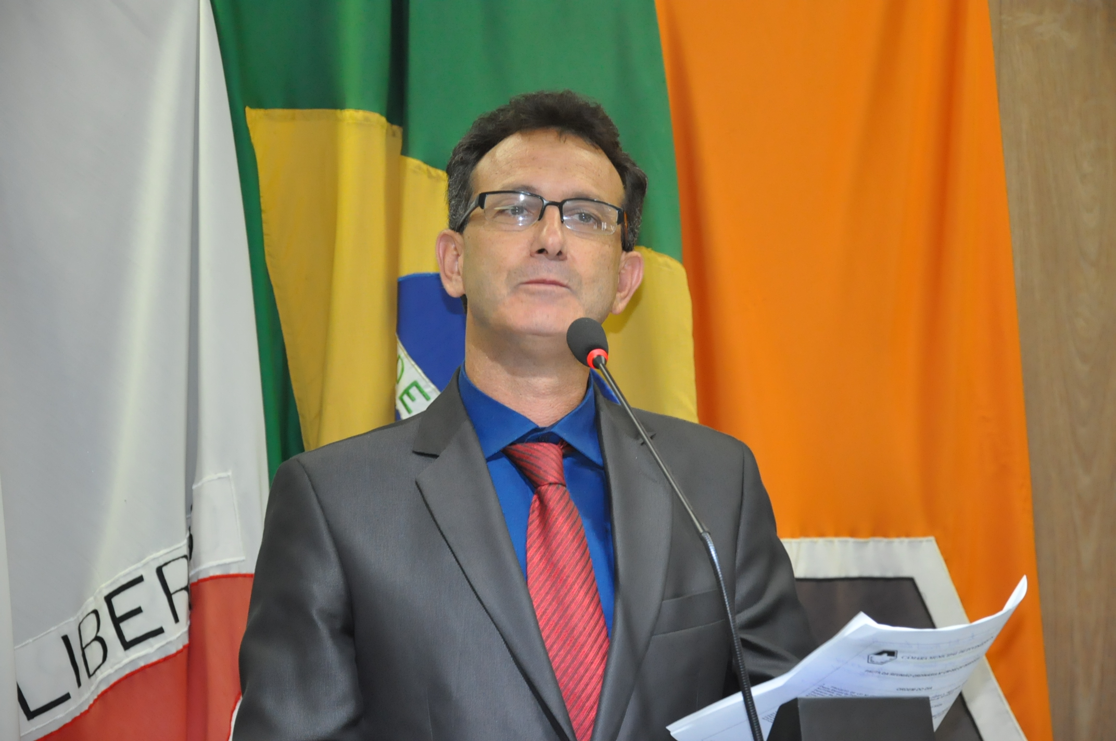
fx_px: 3251
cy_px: 370
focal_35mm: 105
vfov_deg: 13.0
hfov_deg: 19.5
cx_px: 558
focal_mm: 70
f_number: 5.3
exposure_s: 1/60
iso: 2000
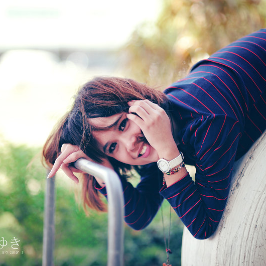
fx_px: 948
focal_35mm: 109
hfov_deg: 16.0
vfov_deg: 16.0
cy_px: 133
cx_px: 114
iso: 200
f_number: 1.4
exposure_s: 1/1000
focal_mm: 85
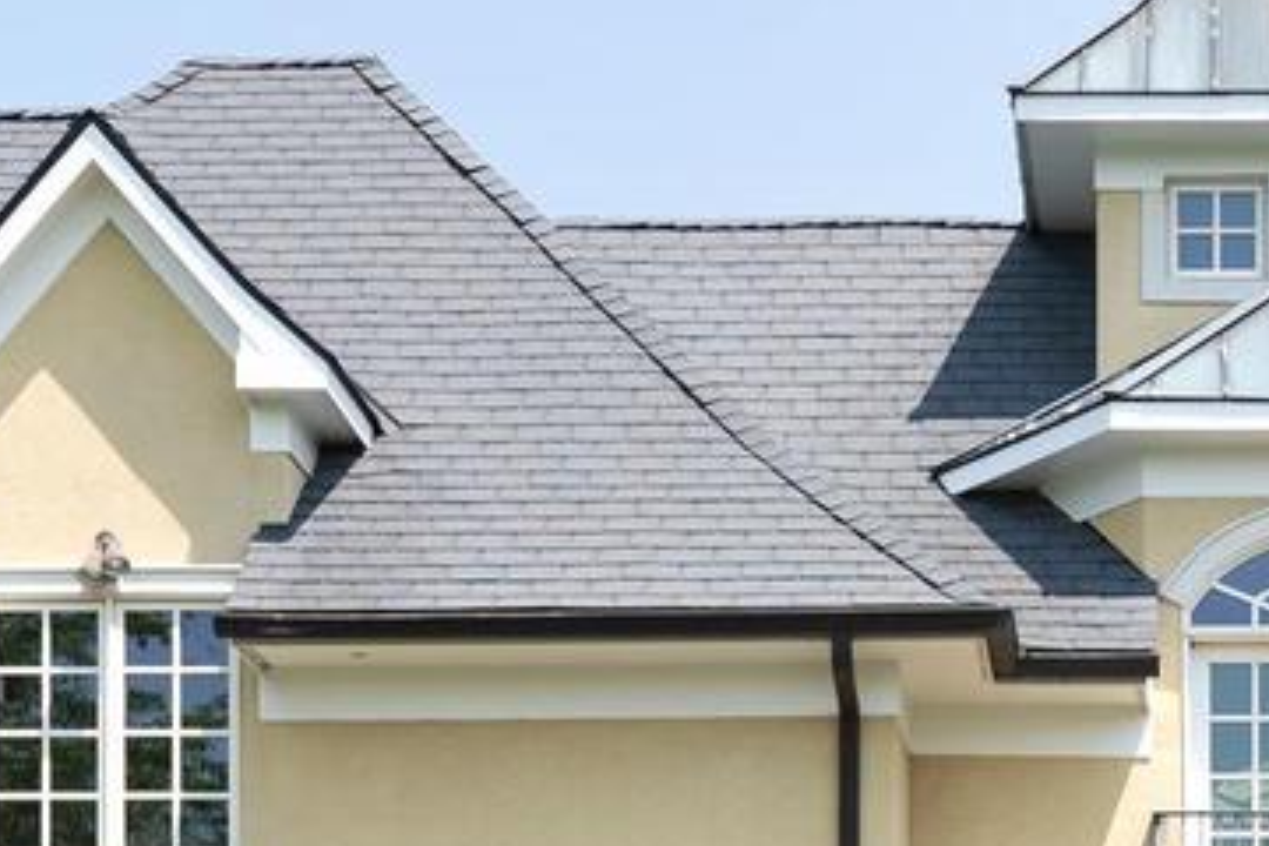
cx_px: 1251
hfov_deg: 20.2
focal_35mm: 98
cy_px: 1232
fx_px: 3454
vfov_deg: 13.3
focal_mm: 24.5
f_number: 8
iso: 200
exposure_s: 1/250
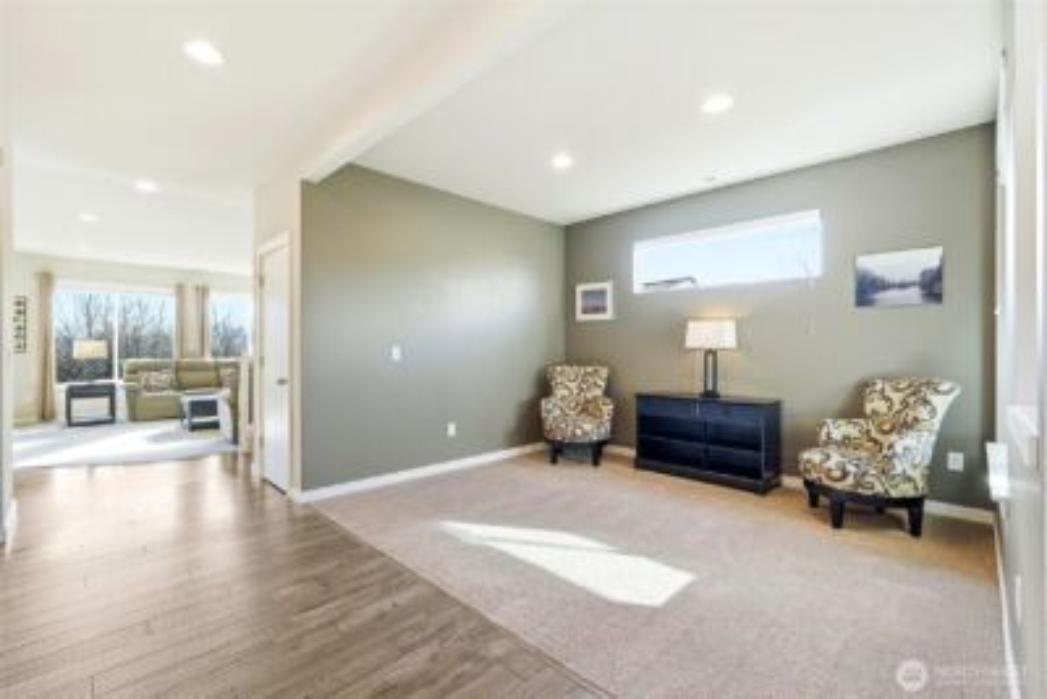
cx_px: 524
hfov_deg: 96.7
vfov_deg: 73.8
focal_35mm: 16
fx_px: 465
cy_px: 350
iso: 400
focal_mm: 16
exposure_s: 1/250
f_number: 9
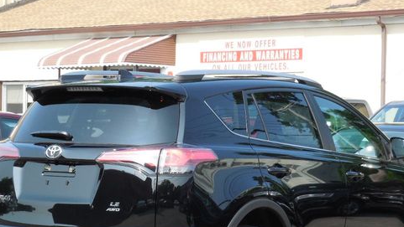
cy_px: 183
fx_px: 1211
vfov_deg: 10.7
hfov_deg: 18.9
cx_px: 213
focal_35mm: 113
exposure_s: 1/200
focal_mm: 14.1
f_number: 4.5
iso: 125
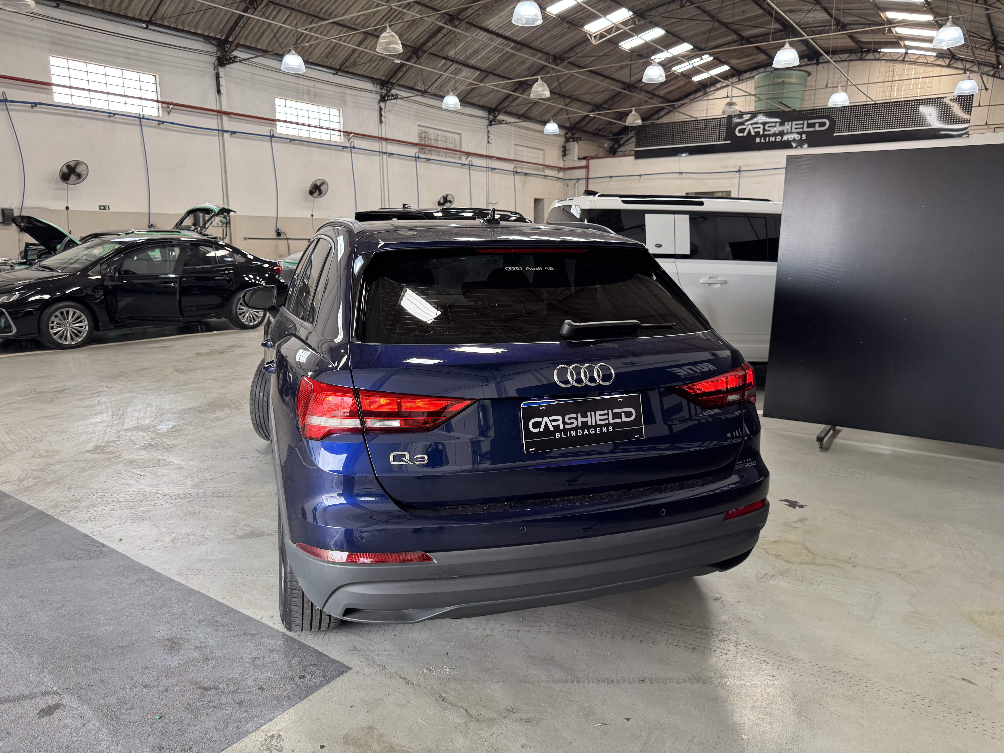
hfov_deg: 71.6
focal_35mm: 24
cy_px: 376
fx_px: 696
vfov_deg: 56.8
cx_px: 502
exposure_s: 1/120
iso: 125
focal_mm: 6.76
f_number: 1.78
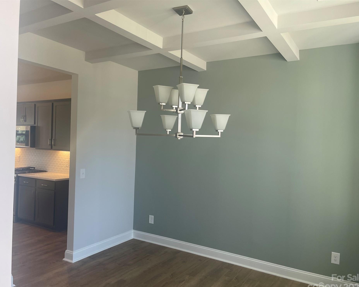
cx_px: 167
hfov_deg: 62.1
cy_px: 148
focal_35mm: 28
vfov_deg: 51.5
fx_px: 298
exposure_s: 1/121
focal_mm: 5.1
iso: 64
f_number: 1.6
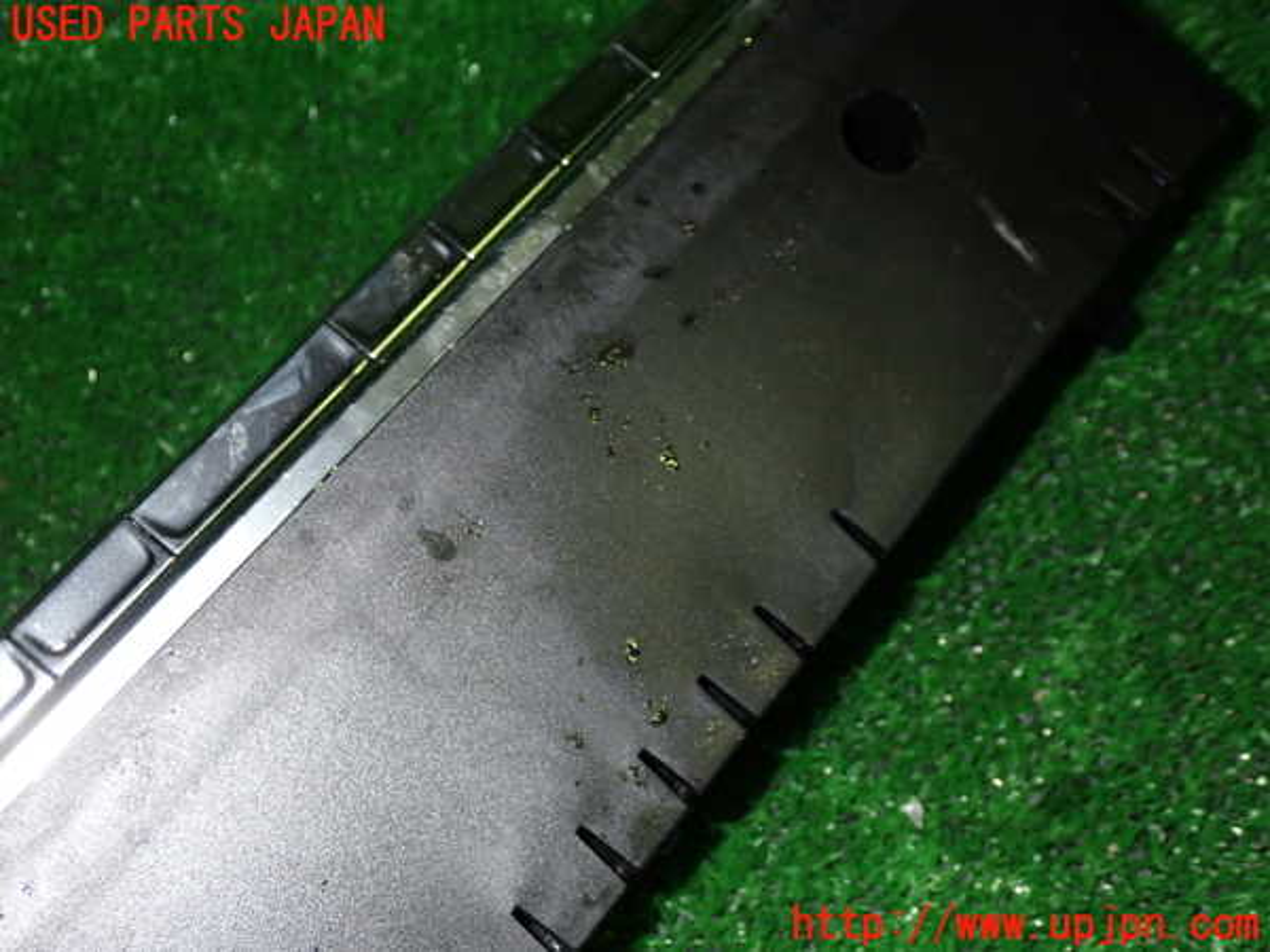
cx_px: 635
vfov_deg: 32.9
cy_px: 476
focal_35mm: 44
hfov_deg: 42.9
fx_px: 1614
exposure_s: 1/40
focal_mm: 7.84
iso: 250
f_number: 9
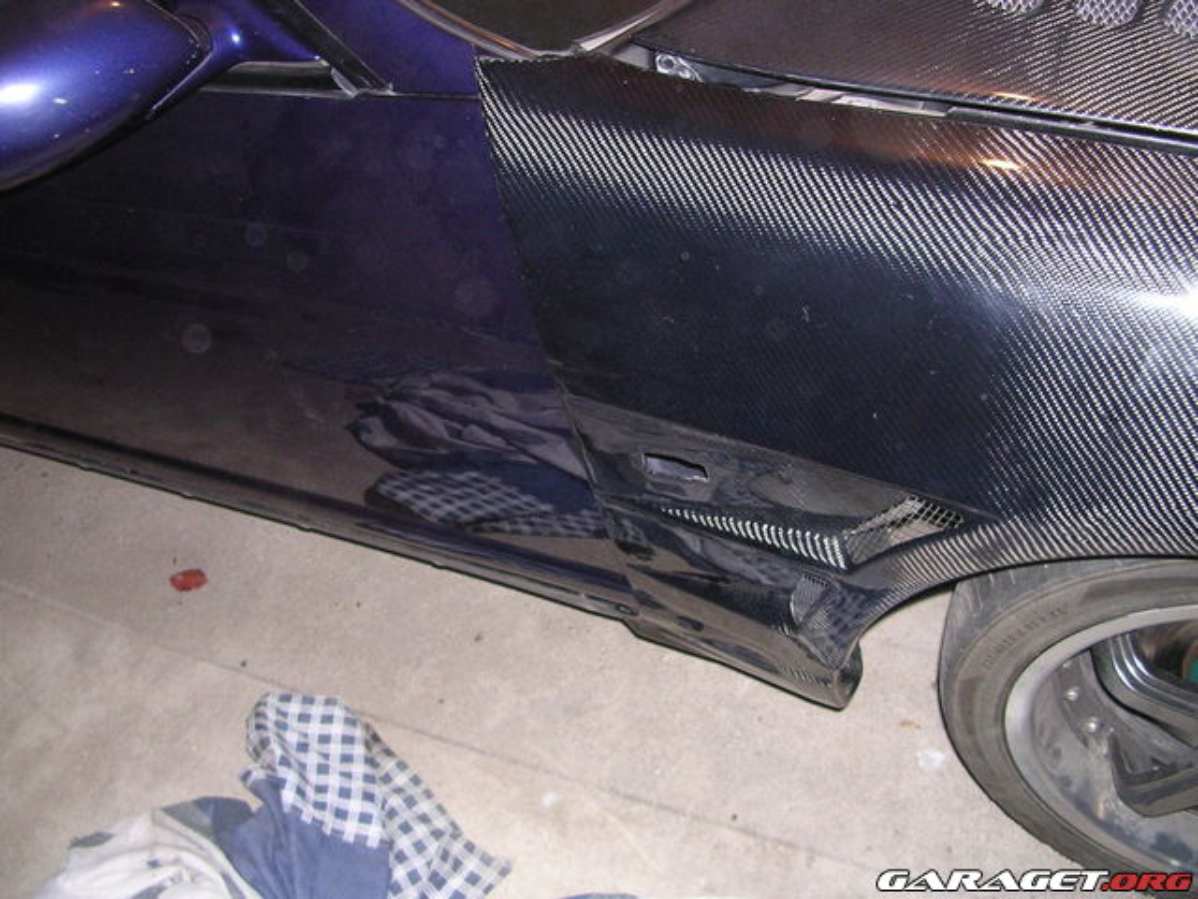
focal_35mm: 38
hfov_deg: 49.0
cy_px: 450
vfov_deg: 37.7
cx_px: 599
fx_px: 1315
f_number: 2.8
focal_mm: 5.8
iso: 316
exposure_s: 1/60.1
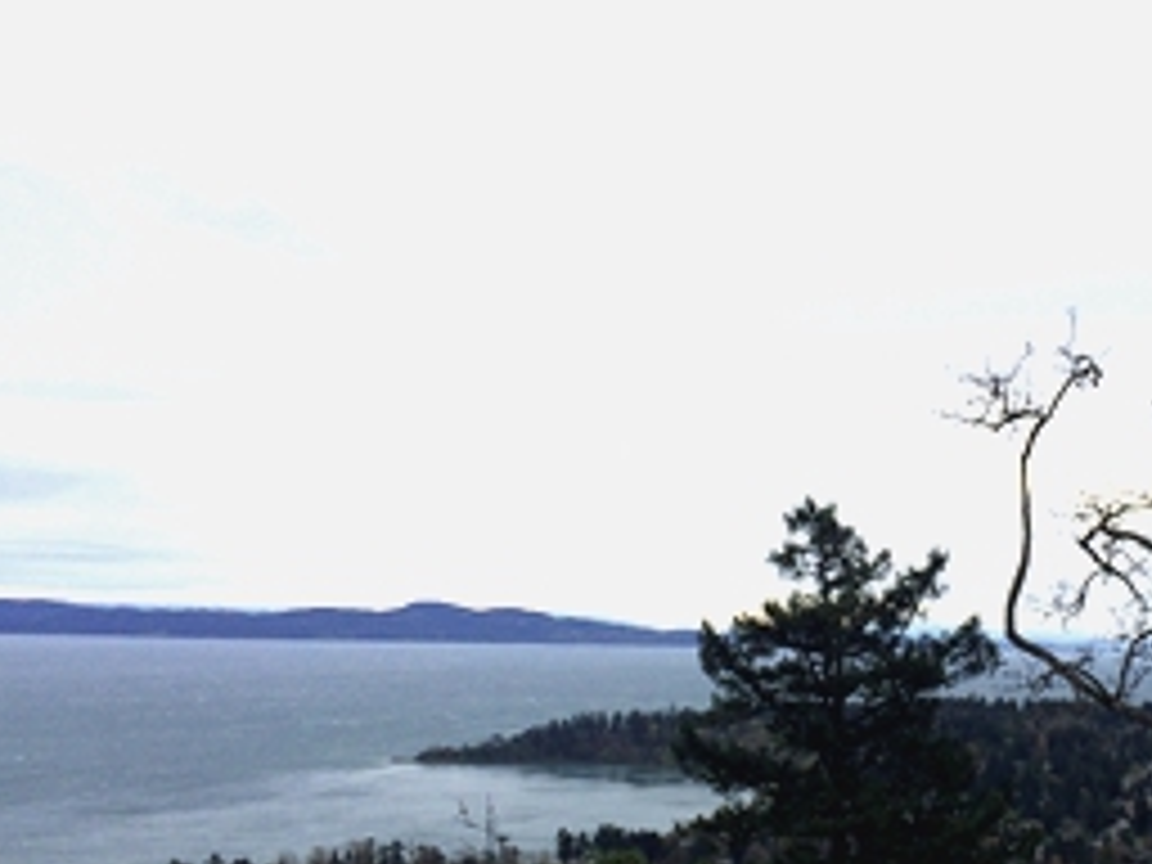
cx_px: 878
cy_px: 436
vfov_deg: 28.6
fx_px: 1697
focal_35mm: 51
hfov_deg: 36.5
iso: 32
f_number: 2.2
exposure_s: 1/707
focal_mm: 4.15
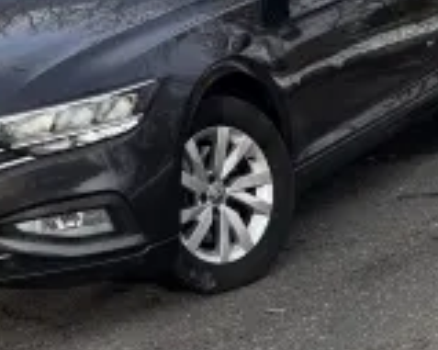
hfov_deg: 18.0
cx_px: 113
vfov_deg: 14.5
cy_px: 85
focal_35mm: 106
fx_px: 1373
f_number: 1.78
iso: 64
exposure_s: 1/1263
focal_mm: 6.76
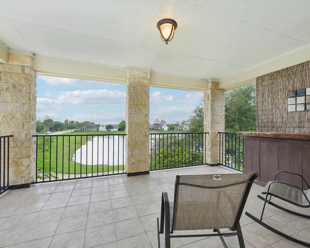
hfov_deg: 93.1
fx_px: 147
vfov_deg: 80.4
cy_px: 125
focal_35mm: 16
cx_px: 160
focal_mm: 14
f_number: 8
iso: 400
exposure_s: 1/80
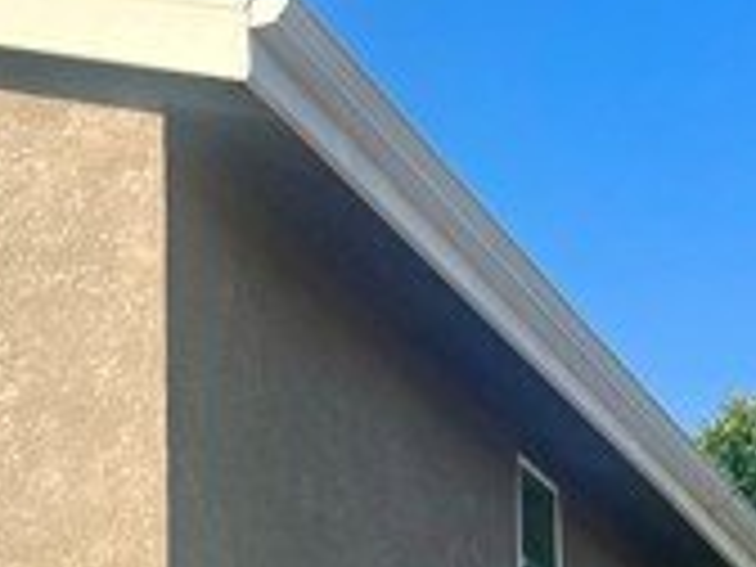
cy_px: 932
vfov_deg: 13.7
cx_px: -490
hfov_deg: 17.2
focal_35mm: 99
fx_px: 2162
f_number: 1.5
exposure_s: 1/3356
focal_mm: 5.7
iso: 50
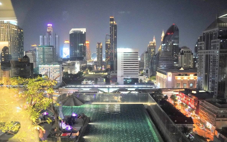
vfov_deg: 43.1
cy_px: 75
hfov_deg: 64.6
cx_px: 115
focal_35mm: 29
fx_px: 179
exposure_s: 1/100
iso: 12800
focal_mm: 28
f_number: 2.8
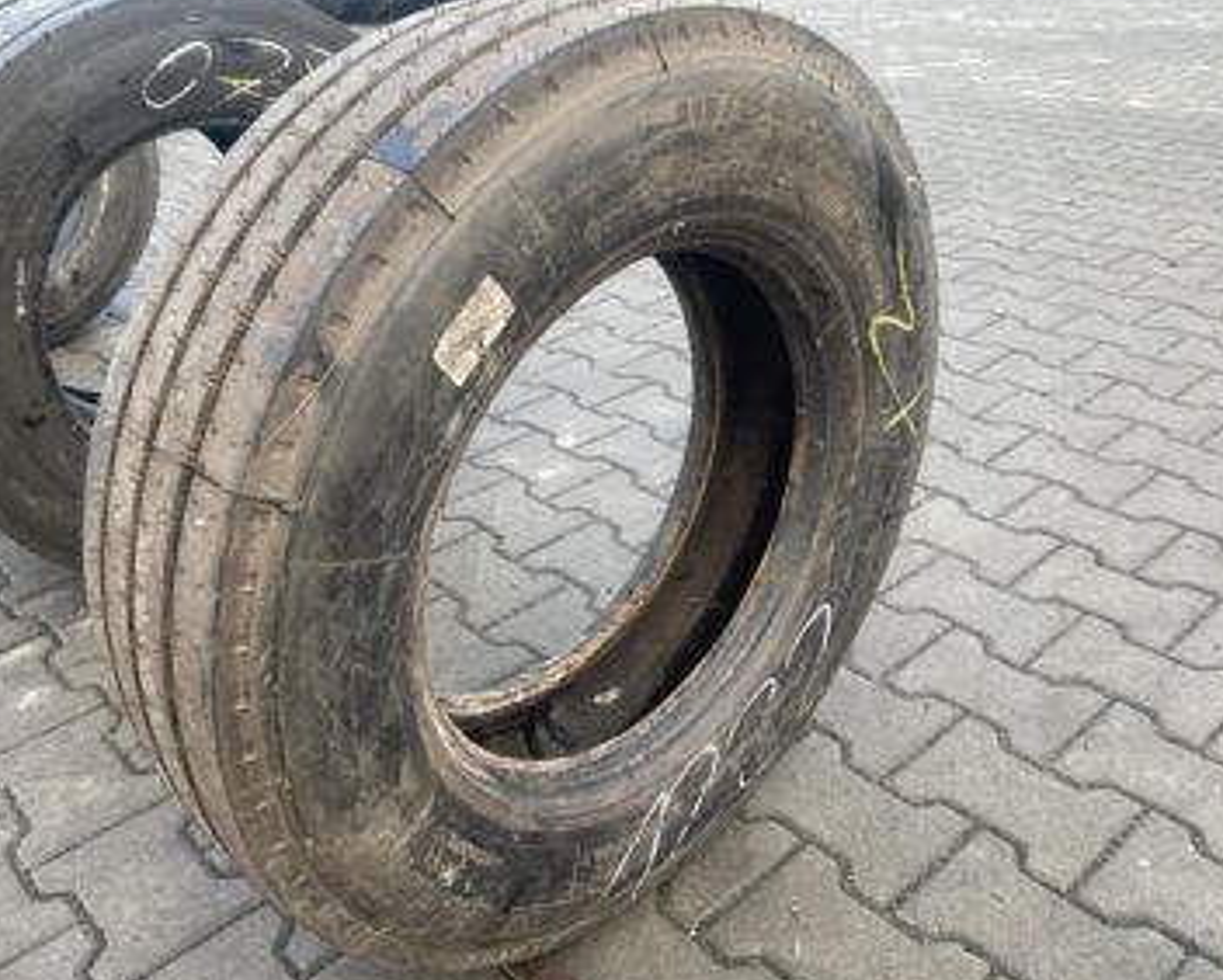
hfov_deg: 57.1
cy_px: 478
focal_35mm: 31
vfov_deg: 47.1
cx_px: 566
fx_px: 1123
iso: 64
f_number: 1.8
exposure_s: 1/121
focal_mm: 4.25
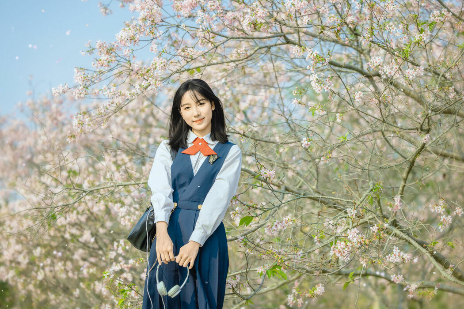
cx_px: 232
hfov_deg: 23.9
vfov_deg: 16.1
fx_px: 1095
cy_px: 154
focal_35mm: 85
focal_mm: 86
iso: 100
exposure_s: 1/1000
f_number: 2.8
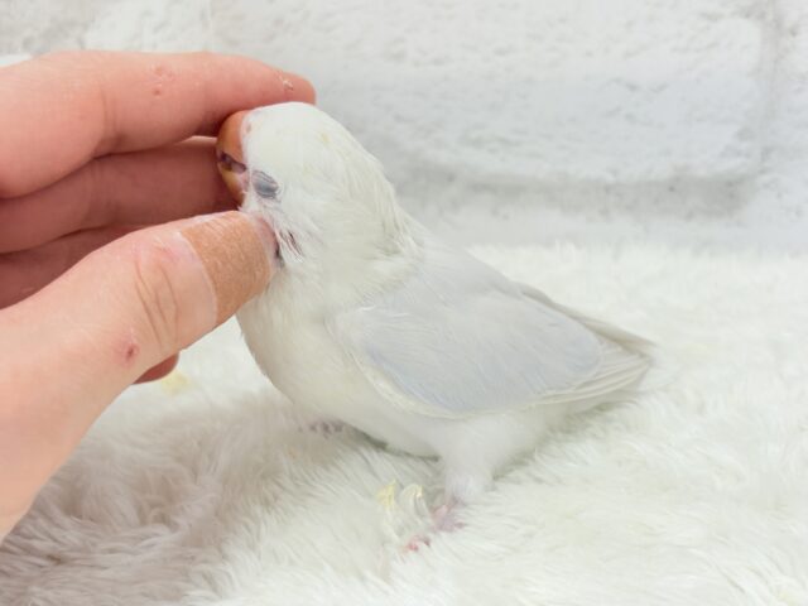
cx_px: 404
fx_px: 1214
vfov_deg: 28.0
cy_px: 303
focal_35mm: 52
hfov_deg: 36.8
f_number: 1.6
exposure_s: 1/50
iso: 50
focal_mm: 5.96
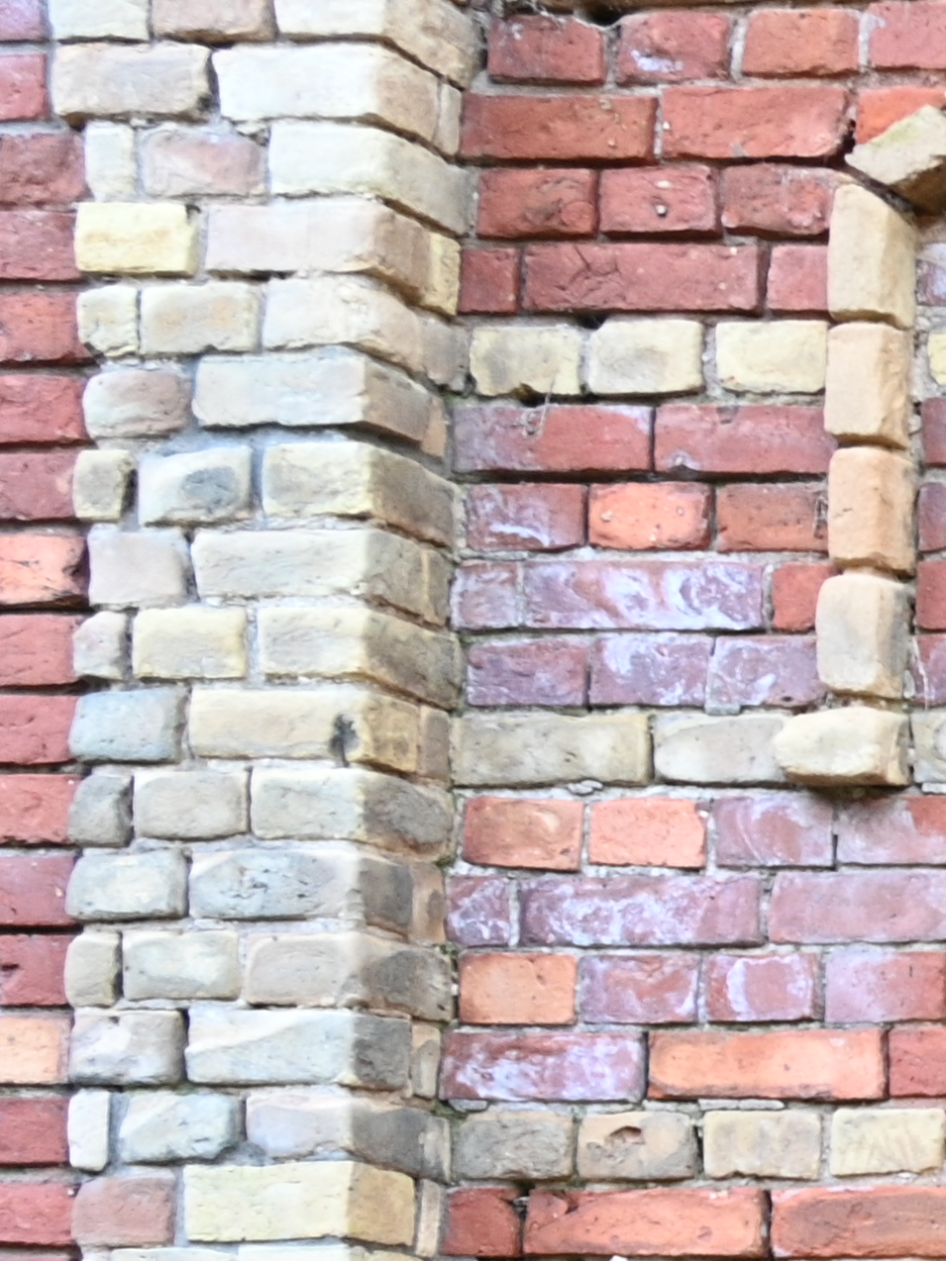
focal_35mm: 146
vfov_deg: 13.2
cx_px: 2976
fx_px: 5322
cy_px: 1506
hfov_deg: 8.3
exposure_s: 1/100
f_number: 4
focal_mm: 32
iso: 560
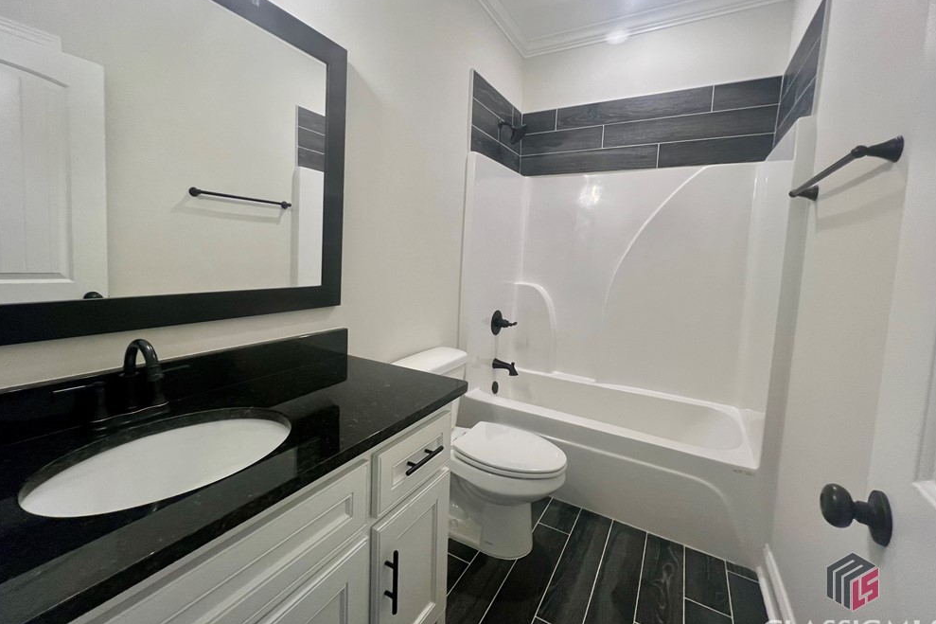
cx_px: 466
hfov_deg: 104.3
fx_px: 364
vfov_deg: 81.0
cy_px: 284
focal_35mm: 14
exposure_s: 1/120
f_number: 1.8
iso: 250
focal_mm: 1.57
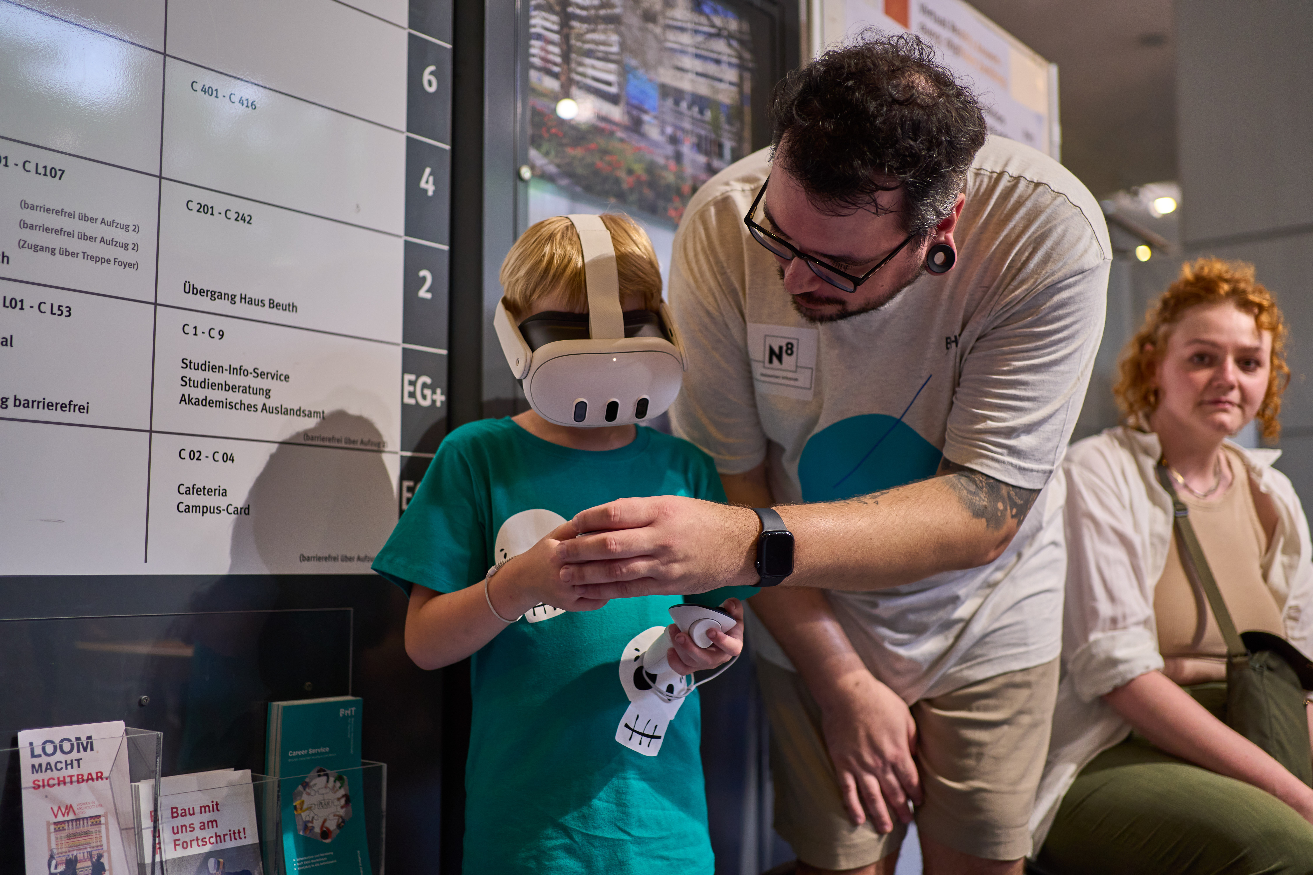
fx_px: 1276
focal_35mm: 35
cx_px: 656
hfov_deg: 54.4
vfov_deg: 37.9
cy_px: 438
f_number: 2
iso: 800
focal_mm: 35
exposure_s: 1/250
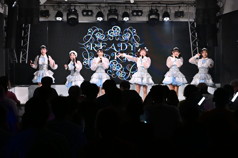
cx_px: 119
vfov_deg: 25.1
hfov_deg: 36.9
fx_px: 357
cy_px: 79
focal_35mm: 54
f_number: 6.3
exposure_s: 1/800
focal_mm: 36
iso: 5000
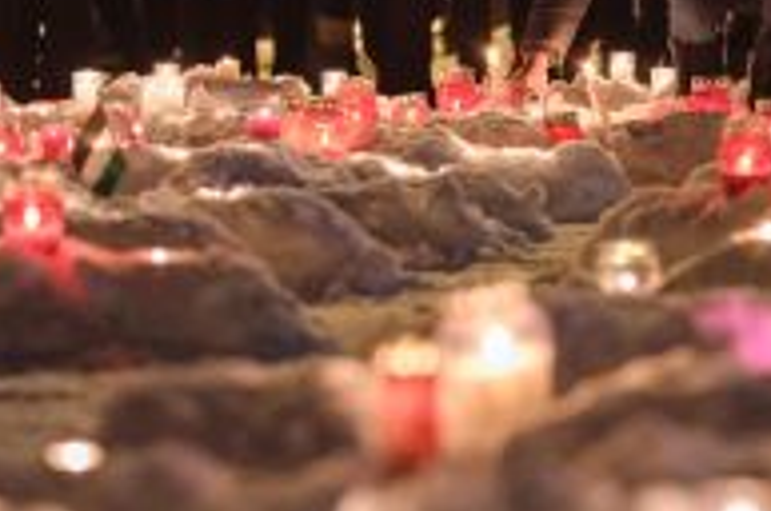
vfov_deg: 3.8
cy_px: 78
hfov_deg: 5.8
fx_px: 7654
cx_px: 475
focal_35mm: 358
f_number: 1.6
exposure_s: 1/160
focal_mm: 75
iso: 5000
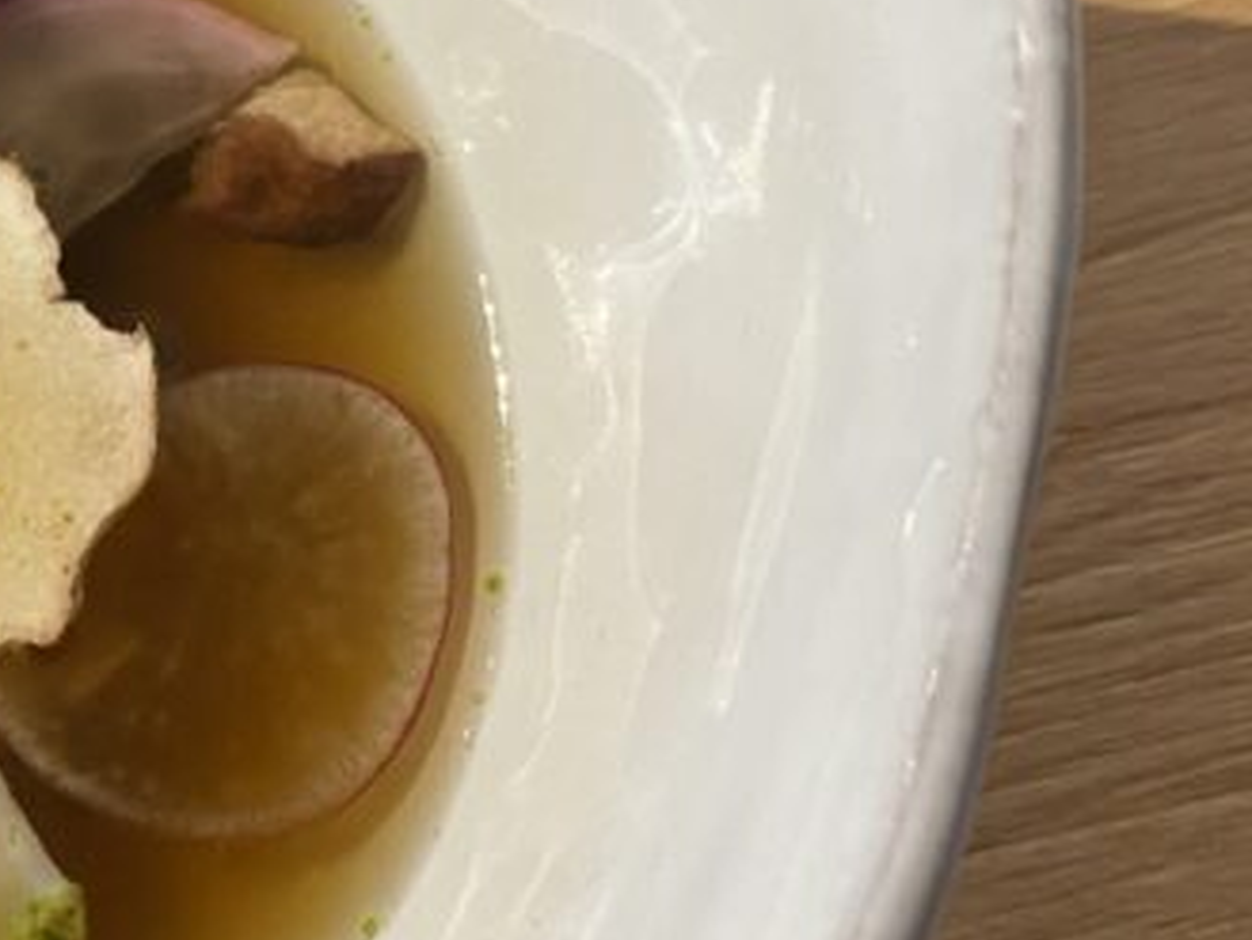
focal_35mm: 79
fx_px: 2858
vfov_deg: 18.6
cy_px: 331
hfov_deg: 23.1
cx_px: -160
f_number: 1.8
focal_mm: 4.25
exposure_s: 1/60
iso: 250
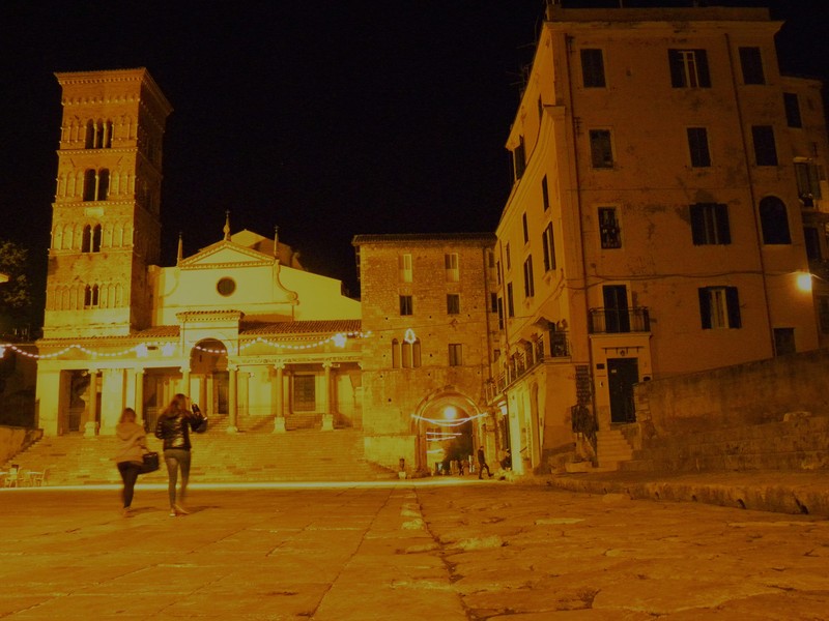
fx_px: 695
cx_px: 414
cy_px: 310
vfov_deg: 48.2
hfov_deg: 61.7
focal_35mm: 29
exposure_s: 1/9.6
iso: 791
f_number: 2.8
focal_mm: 5.2
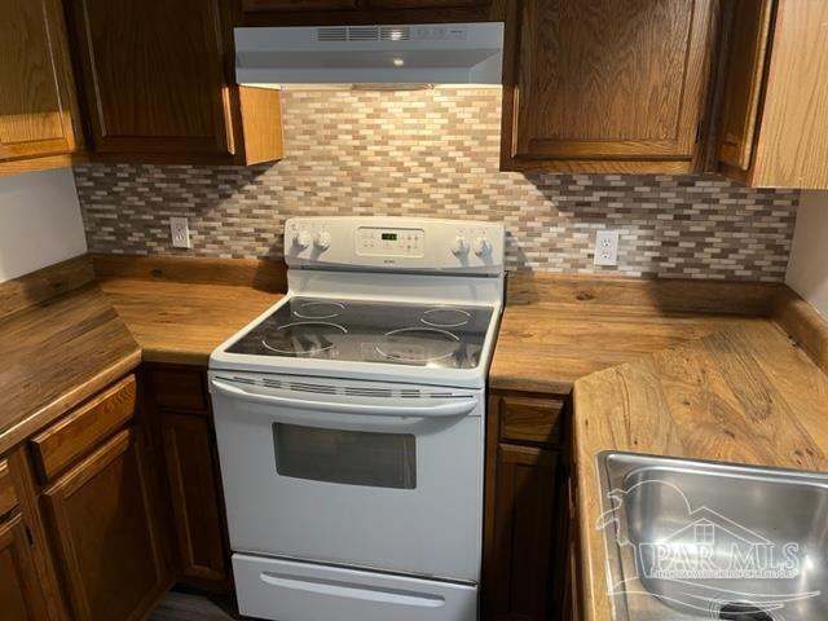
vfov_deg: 53.1
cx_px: 414
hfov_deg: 67.3
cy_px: 310
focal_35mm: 26
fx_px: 622
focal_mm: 5.1
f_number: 1.6
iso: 320
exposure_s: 1/60
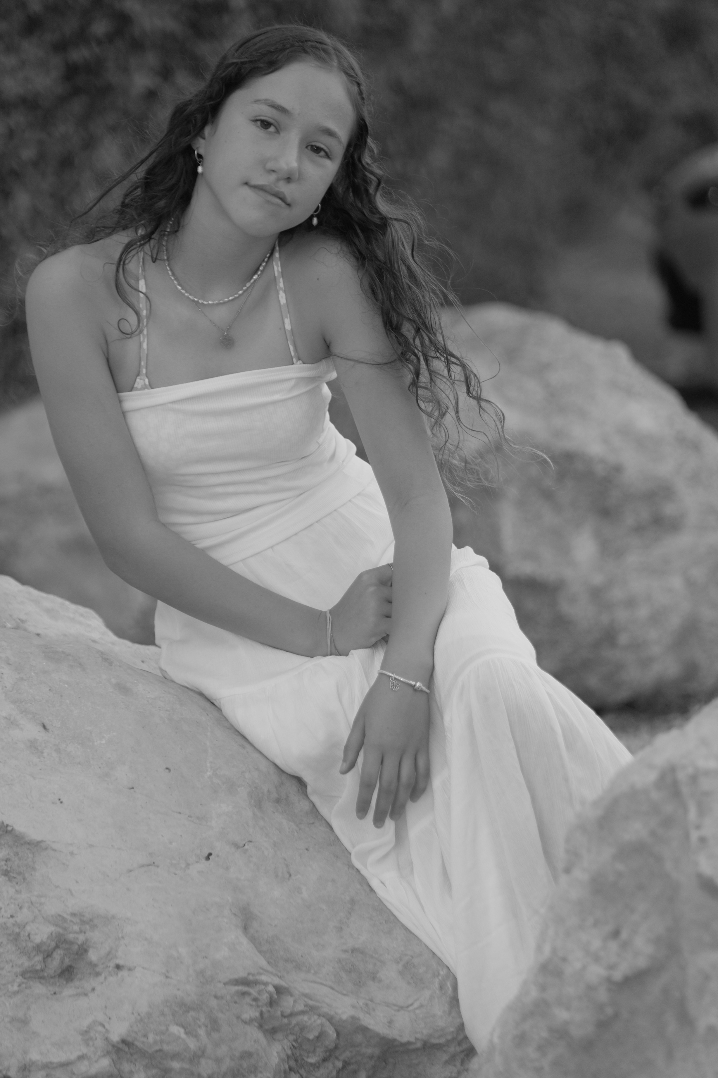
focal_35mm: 173
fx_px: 5176
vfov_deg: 11.9
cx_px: 355
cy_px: 542
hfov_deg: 7.9
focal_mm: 110.6
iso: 500
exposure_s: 1/160
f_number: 2.8
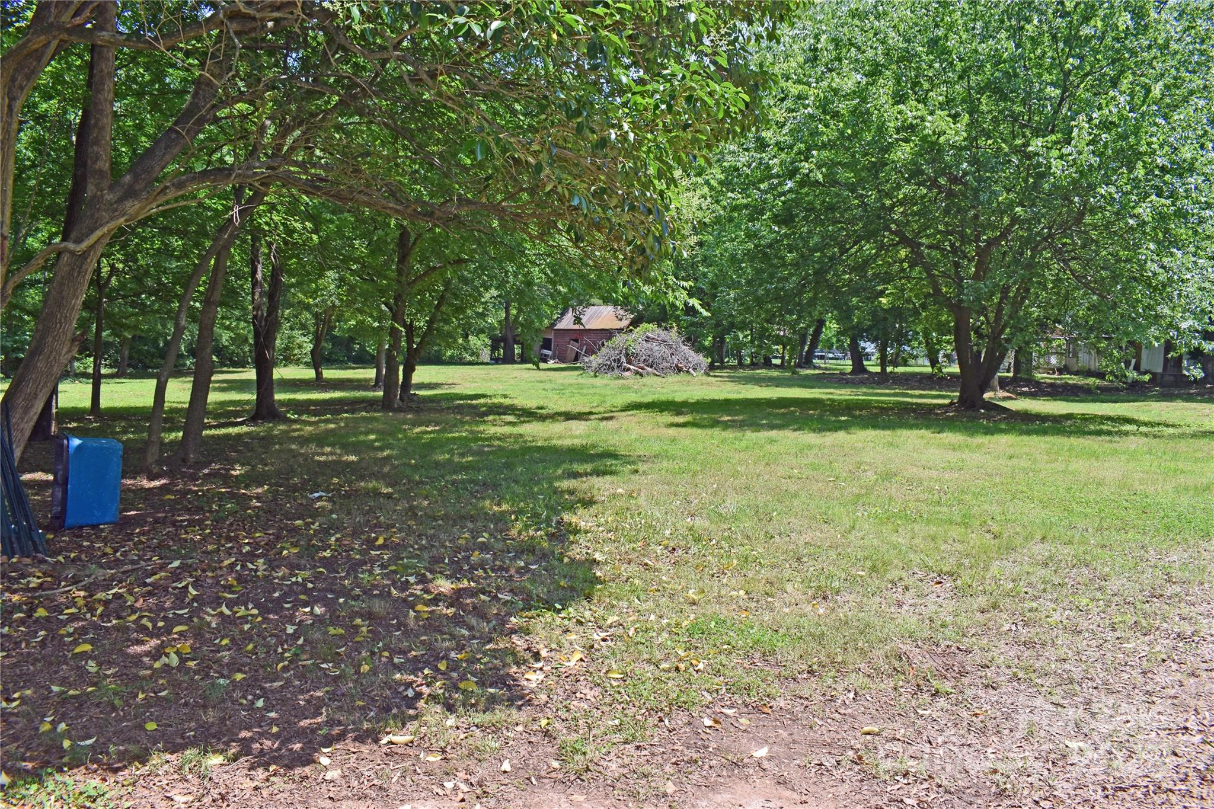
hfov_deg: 67.4
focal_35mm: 27
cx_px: 607
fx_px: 910
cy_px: 404
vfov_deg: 47.9
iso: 100
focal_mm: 18
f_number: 8
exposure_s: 1/200
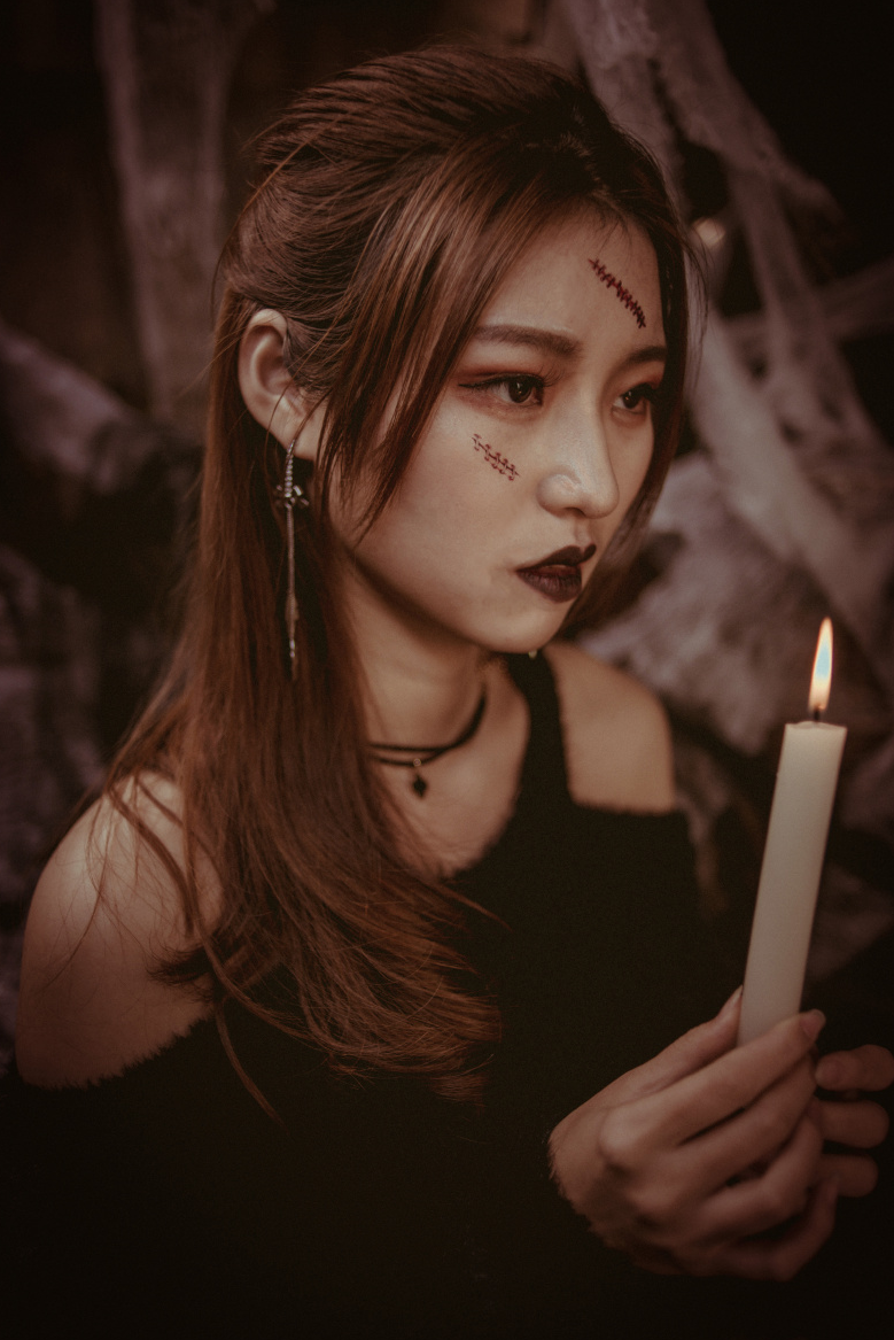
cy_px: 658
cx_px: 452
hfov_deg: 36.9
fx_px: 1340
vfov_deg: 53.1
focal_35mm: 36
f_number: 2
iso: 125
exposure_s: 1/320
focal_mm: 35
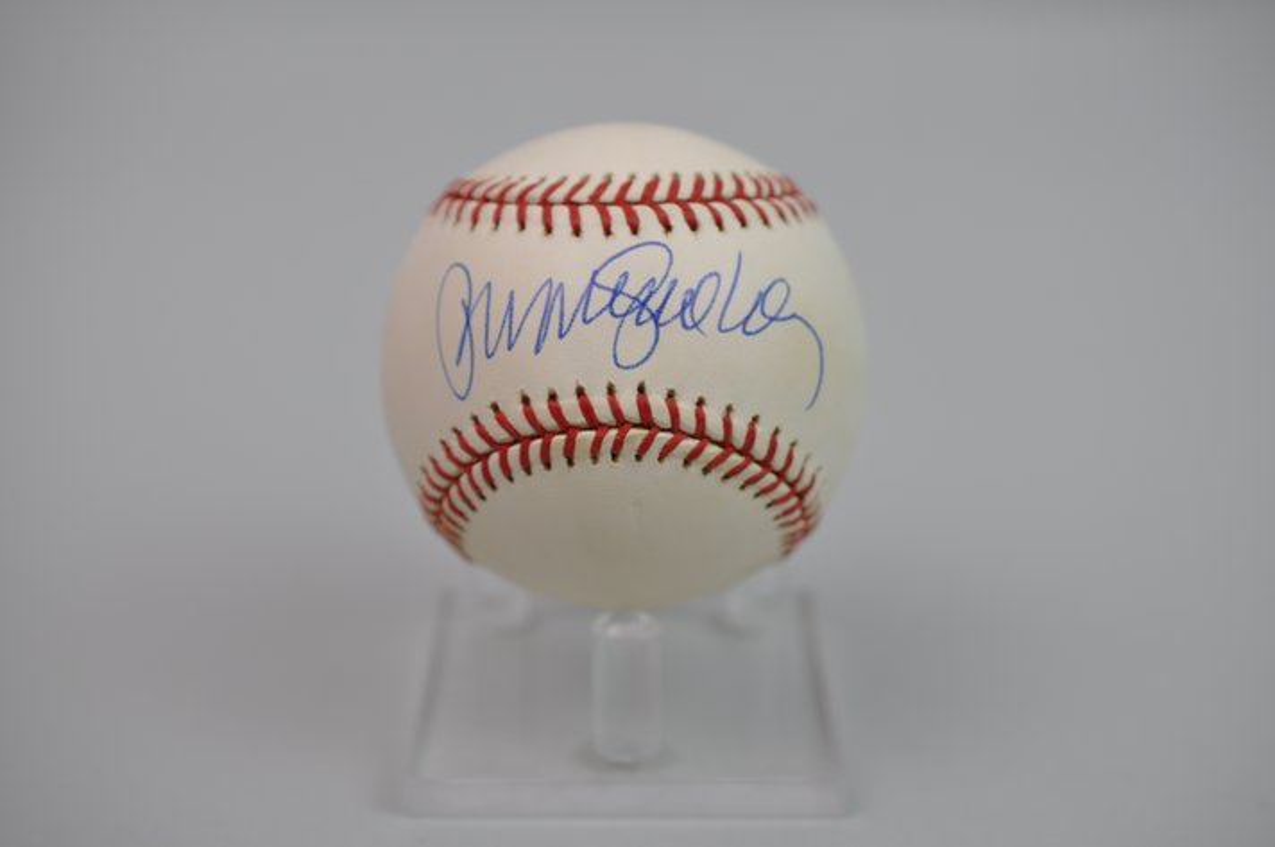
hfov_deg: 33.4
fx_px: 2123
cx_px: 638
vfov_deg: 22.6
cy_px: 424
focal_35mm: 60
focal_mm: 40
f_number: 4
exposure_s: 1/60
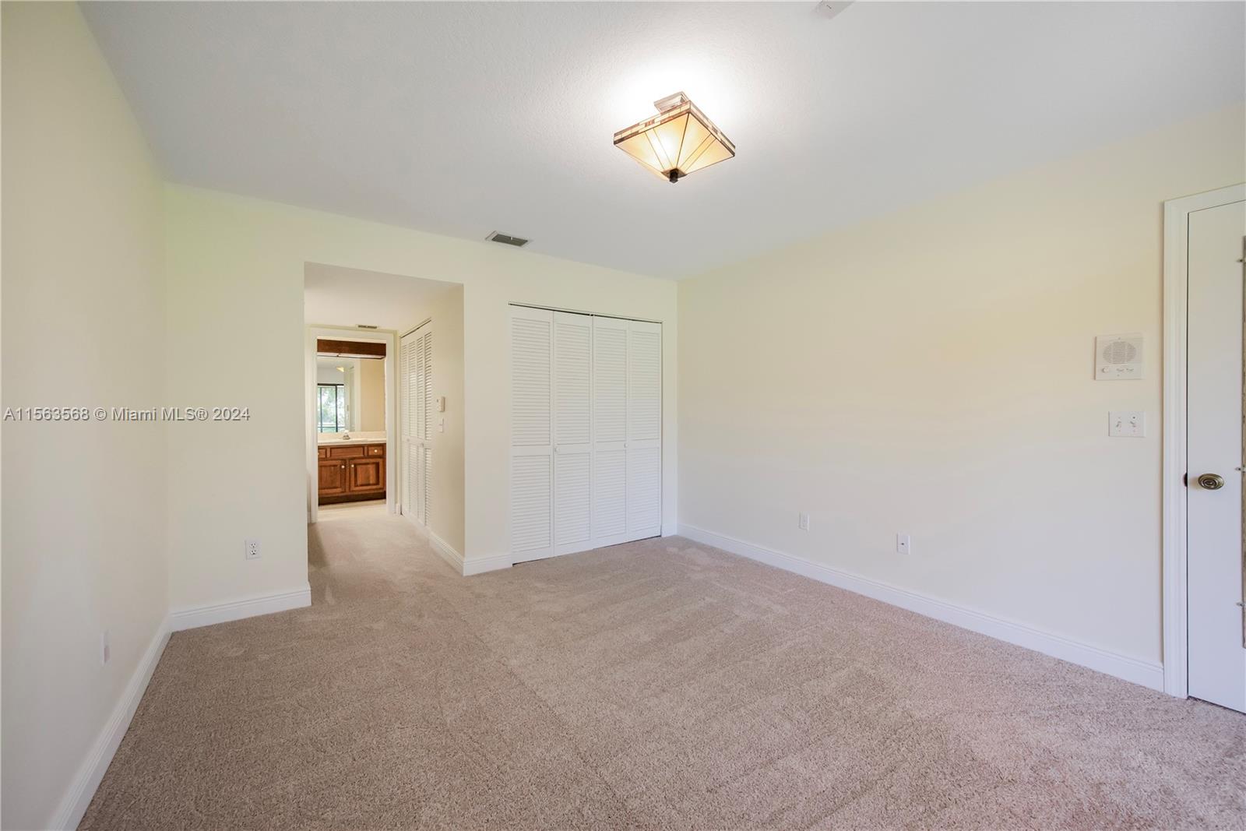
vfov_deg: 81.2
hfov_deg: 104.2
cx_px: 623
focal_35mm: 14
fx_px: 485
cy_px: 416
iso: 1250
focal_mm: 14
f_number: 6.3
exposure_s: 1/80
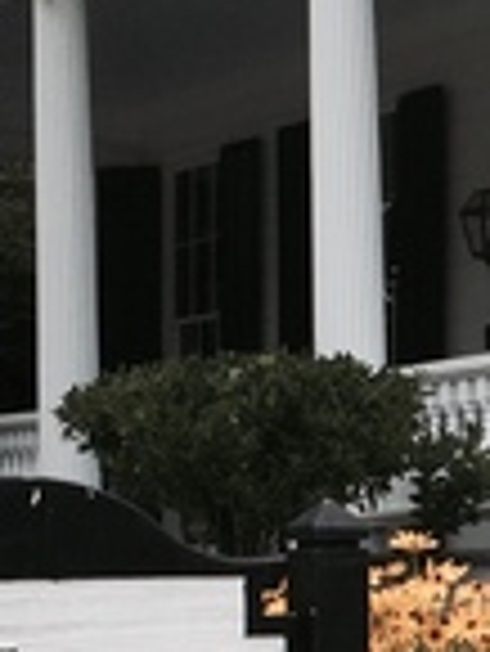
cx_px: 791
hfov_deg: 10.7
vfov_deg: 14.8
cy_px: 562
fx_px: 2488
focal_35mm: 132
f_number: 2.2
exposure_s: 1/547
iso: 32
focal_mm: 4.12
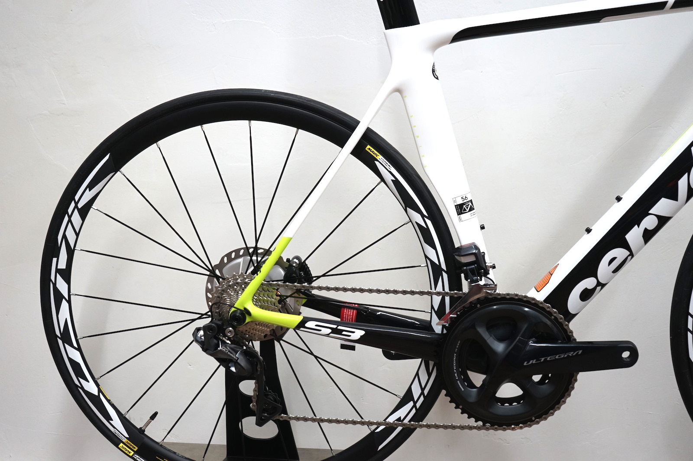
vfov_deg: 31.1
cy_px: 230
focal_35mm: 43
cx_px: 346
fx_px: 827
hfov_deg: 45.5
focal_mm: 43
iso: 1000
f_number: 4.5
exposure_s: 1/60
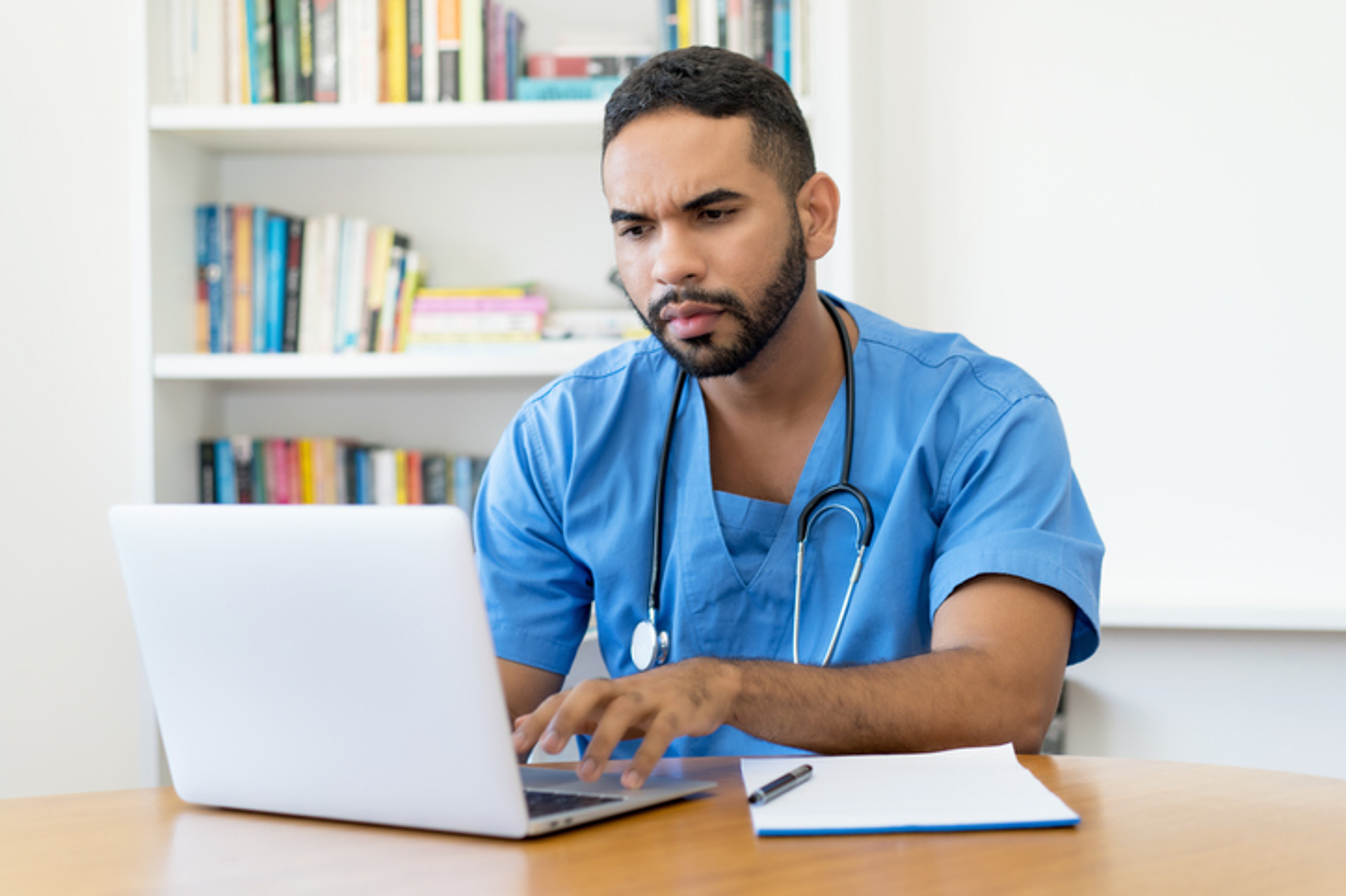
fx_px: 2055
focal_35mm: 55
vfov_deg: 24.6
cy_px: 448
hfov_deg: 36.3
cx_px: 673
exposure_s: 1/100
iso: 125
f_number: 2.8
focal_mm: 55
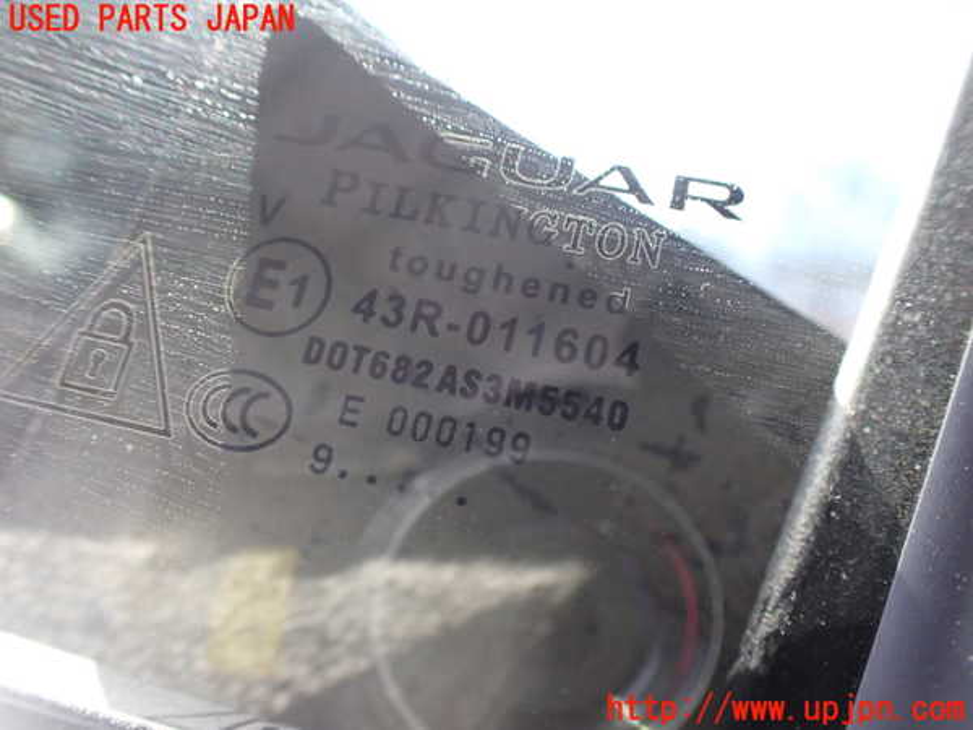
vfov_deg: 46.8
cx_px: 486
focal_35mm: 30
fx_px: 843
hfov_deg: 60.0
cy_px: 365
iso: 320
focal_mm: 5.4
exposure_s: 1/125
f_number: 2.3
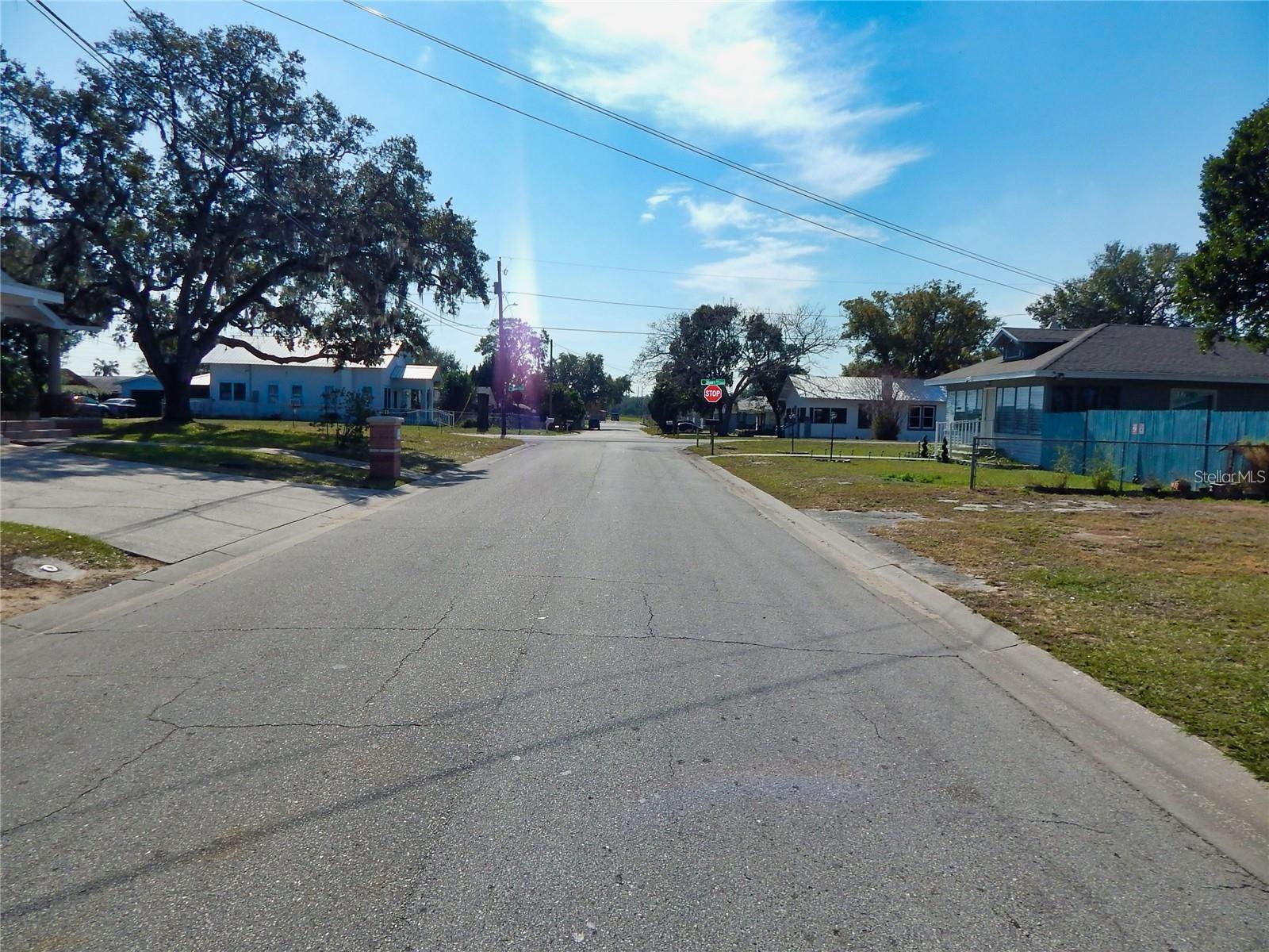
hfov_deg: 73.9
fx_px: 843
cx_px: 634
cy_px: 476
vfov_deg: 58.9
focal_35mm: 23
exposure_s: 1/1250
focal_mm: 4
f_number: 6
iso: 125
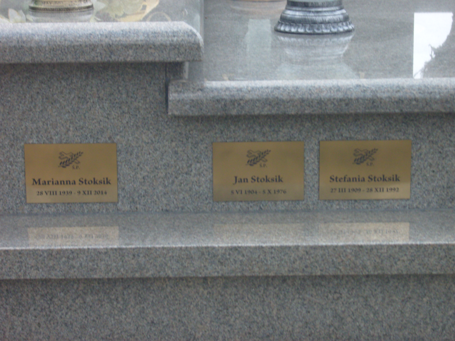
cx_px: 228
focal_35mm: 102
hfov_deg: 19.3
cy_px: 170
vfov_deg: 14.5
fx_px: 1341
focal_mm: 21.9
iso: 200
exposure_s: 1/25
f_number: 5.2
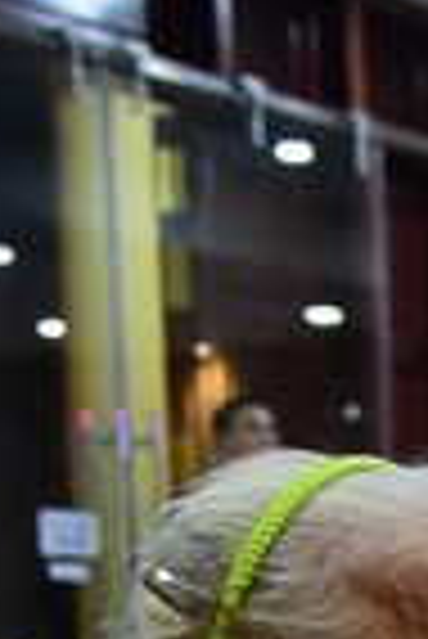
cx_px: 725
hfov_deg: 7.7
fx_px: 3095
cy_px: 1152
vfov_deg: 11.0
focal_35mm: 174
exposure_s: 1/50
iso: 3200
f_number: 5.6
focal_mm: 38
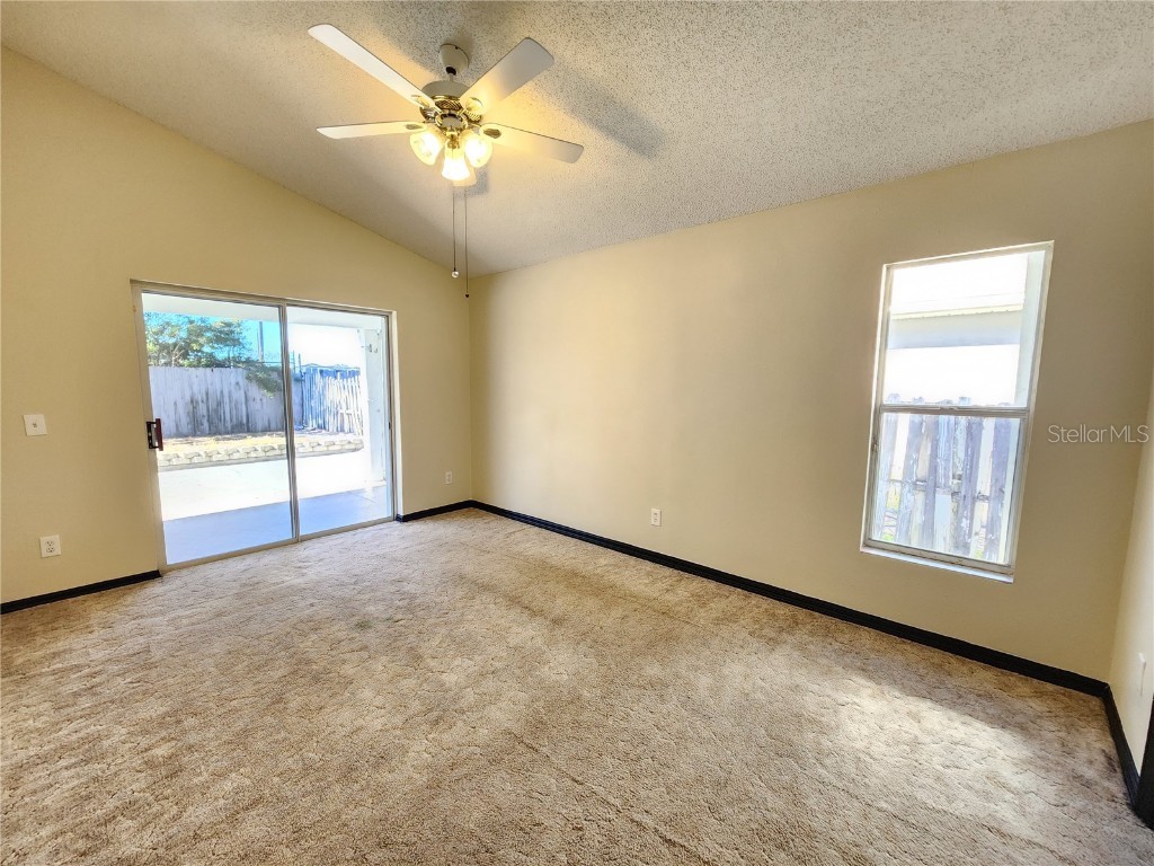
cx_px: 577
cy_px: 433
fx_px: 433
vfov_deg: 89.9
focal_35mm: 13
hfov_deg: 106.2
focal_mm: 2.2
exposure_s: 1/60
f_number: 2.2
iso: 250
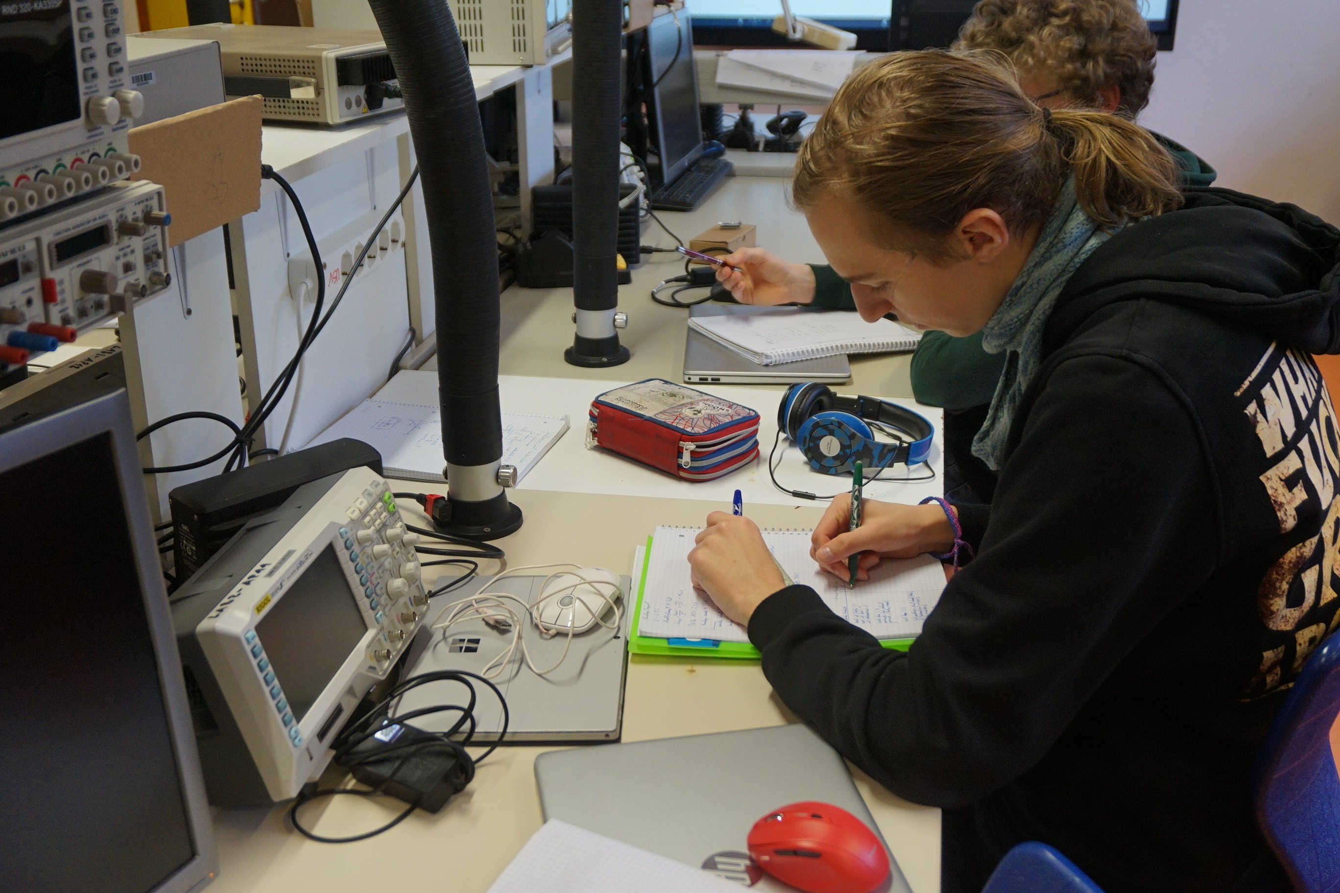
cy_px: 446
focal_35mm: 38
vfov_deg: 35.5
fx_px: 1396
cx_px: 670
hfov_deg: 51.3
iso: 640
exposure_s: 1/160
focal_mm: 25
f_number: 4.5
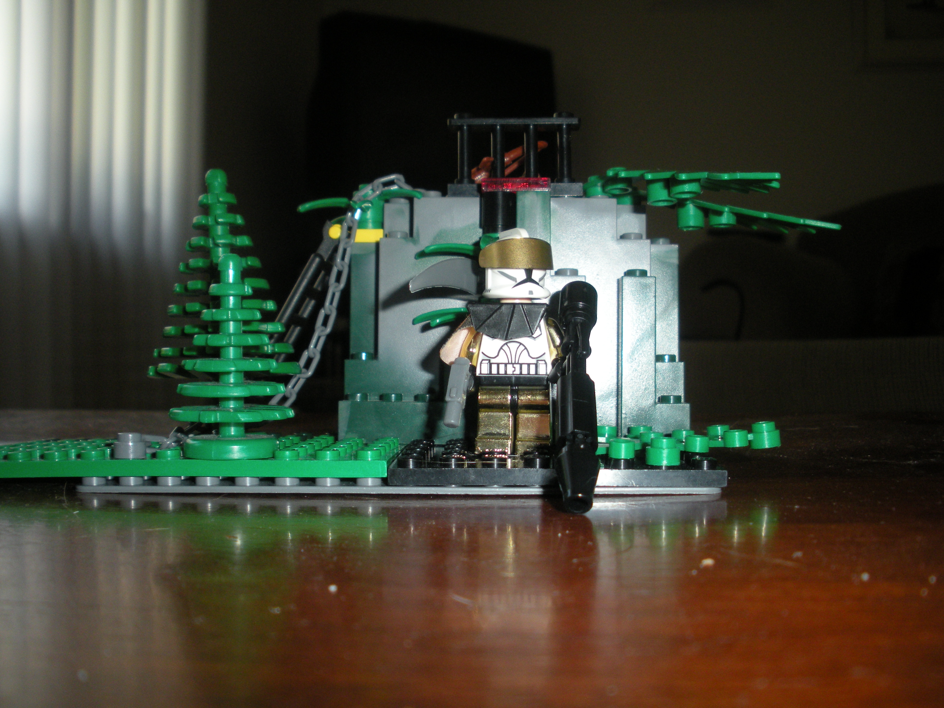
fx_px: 954
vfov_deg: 40.7
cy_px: 354
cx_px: 472
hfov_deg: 52.6
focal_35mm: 35
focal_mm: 6.3
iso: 200
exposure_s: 1/60
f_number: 3.5
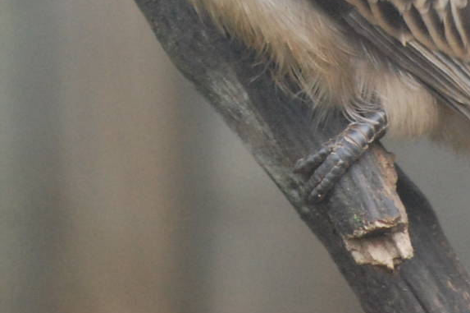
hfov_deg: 2.5
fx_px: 10931
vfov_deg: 1.6
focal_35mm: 838
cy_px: -112
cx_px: 223
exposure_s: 1/125
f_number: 5.6
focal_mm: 200
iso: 1400
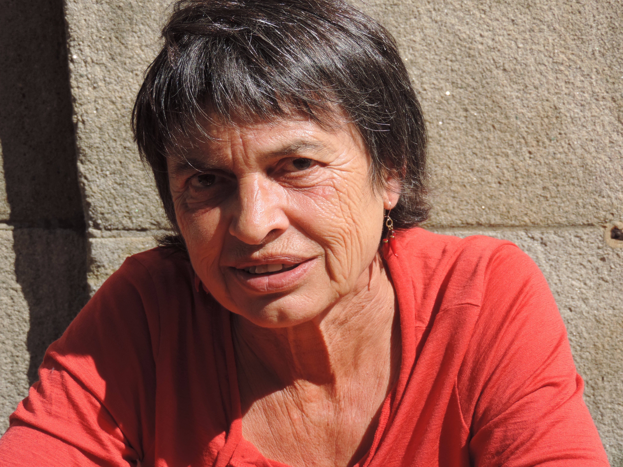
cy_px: 234
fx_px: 1530
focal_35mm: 85
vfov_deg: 17.4
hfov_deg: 23.0
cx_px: 312
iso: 80
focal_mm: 15.1
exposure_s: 1/640
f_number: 4
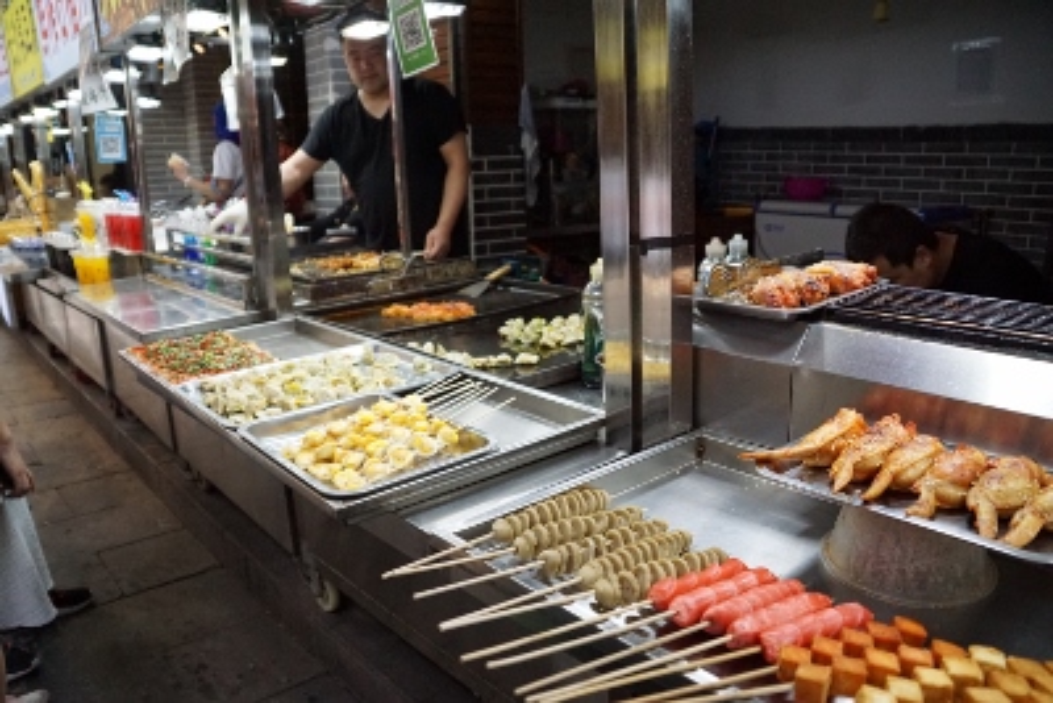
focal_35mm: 27
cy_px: 352
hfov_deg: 67.4
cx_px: 526
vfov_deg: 48.0
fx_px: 790
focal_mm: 18
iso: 2500
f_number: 4
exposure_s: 1/2000
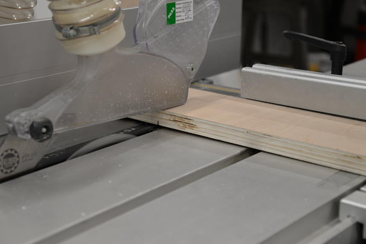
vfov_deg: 17.9
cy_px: 116
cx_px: 182
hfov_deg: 26.7
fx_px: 772
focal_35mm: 76
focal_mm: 68
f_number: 4.5
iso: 800
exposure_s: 1/160
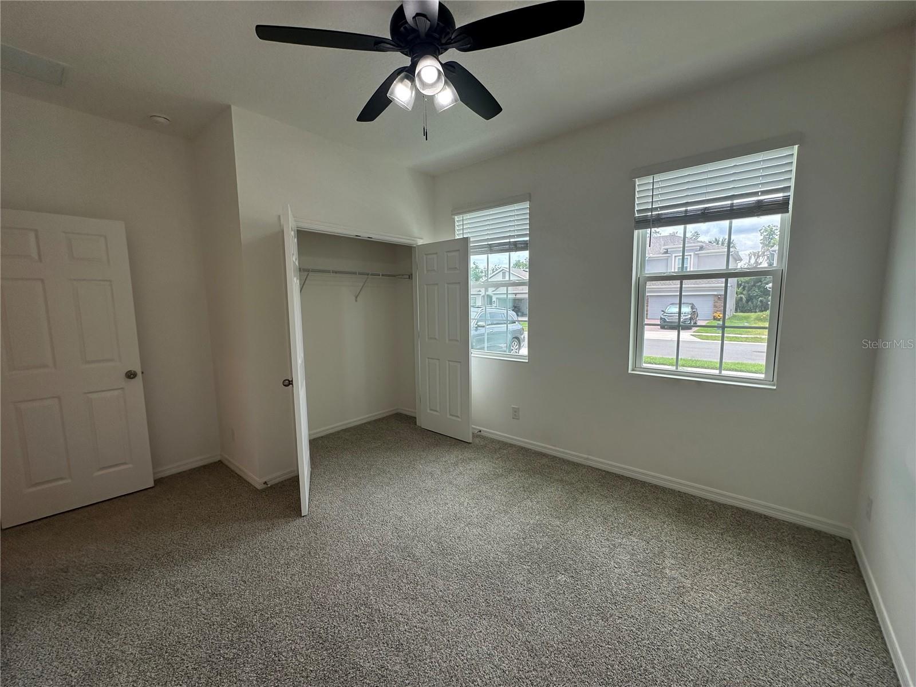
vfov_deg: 85.7
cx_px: 458
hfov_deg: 102.1
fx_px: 370
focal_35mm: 14
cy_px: 344
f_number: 2.2
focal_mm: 2.22
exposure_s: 1/276
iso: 40
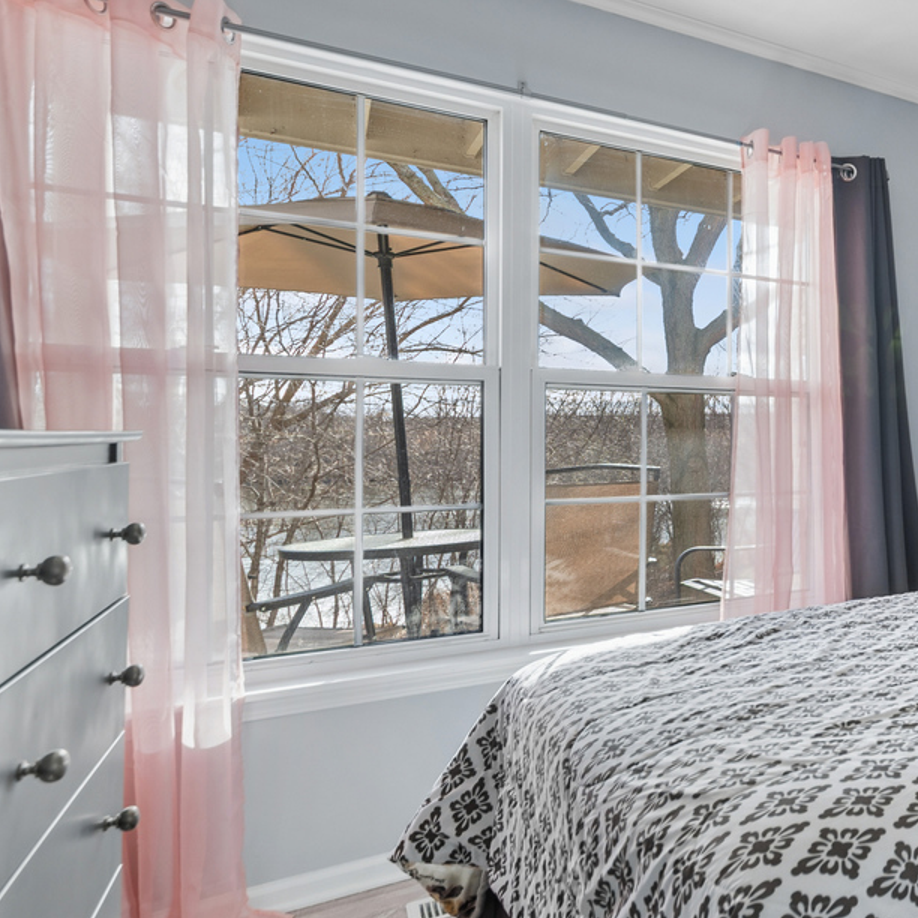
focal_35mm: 27
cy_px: 426
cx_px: 1142
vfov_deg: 59.0
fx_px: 810
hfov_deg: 39.2
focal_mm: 12
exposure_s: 1/25
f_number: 10
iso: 160
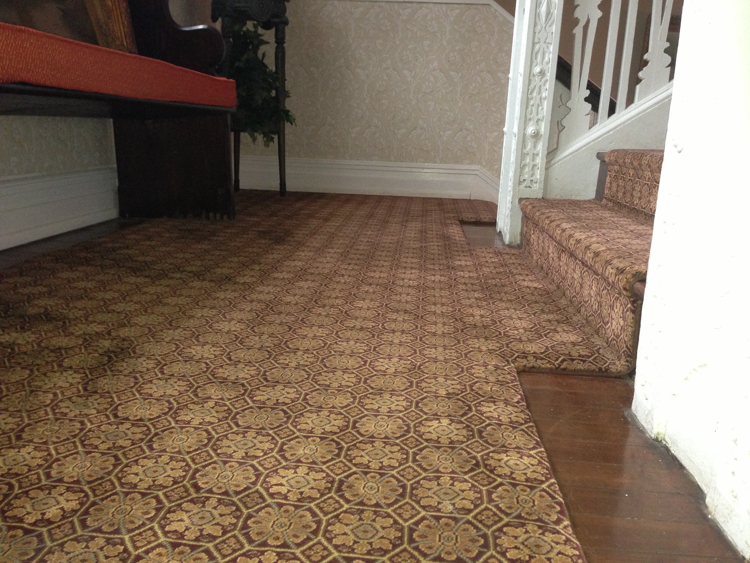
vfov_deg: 42.9
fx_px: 715
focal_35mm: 33
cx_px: 375
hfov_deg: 55.4
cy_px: 282
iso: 250
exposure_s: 1/17
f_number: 2.4
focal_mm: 4.13
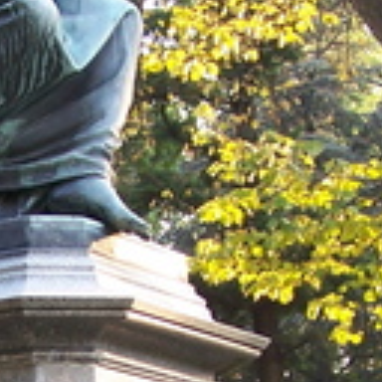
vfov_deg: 9.7
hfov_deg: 9.7
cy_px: 457
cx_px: -69
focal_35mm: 178
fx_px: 2222
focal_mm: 7.1
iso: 80
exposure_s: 1/40
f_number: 2.9
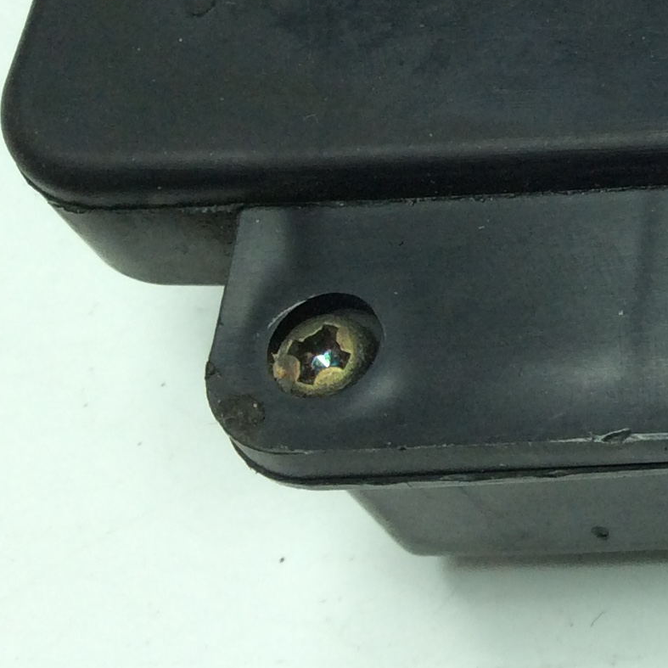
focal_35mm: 93
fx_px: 2030
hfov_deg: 16.5
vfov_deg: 18.1
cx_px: 1080
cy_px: -26
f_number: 2.4
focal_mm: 3.3
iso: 32
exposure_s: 1/301
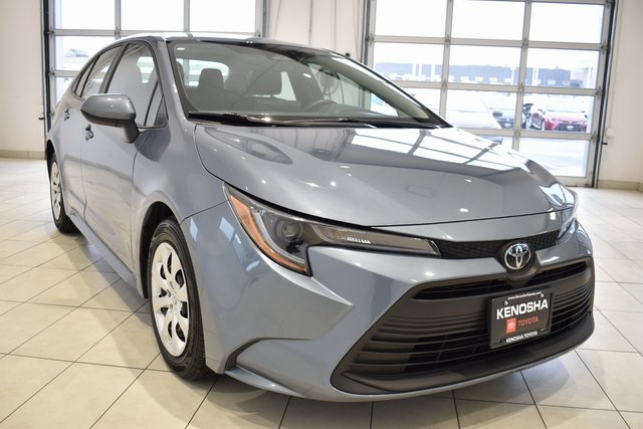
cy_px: 214
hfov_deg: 55.1
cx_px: 322
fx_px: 616
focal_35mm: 34
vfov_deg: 38.4
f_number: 3.8
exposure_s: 1/40
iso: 250
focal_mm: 23
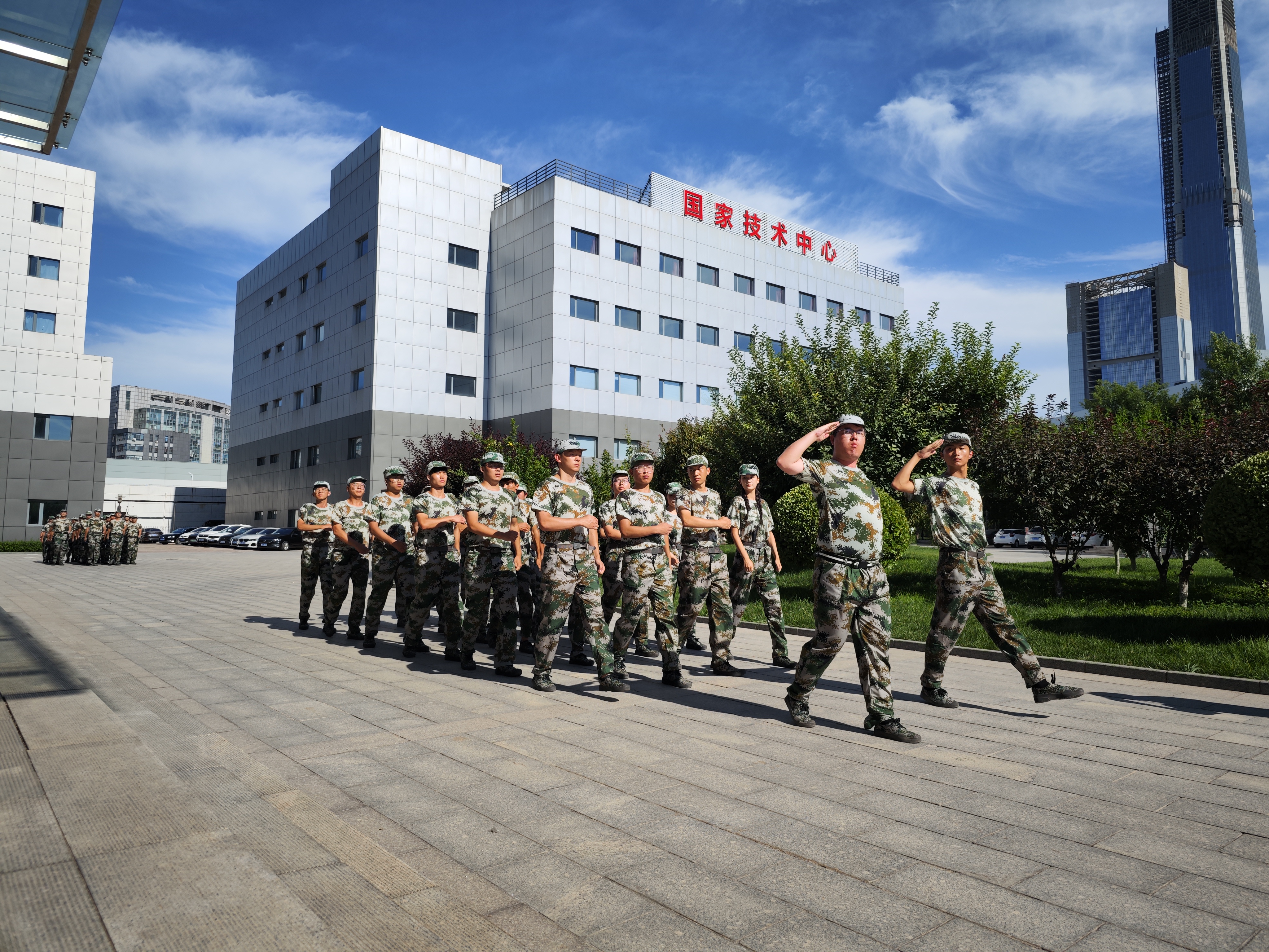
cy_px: 476
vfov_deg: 58.9
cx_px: 634
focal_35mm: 23
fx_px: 843
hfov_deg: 73.9
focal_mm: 8.7
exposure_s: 1/3065
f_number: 1.9
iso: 50
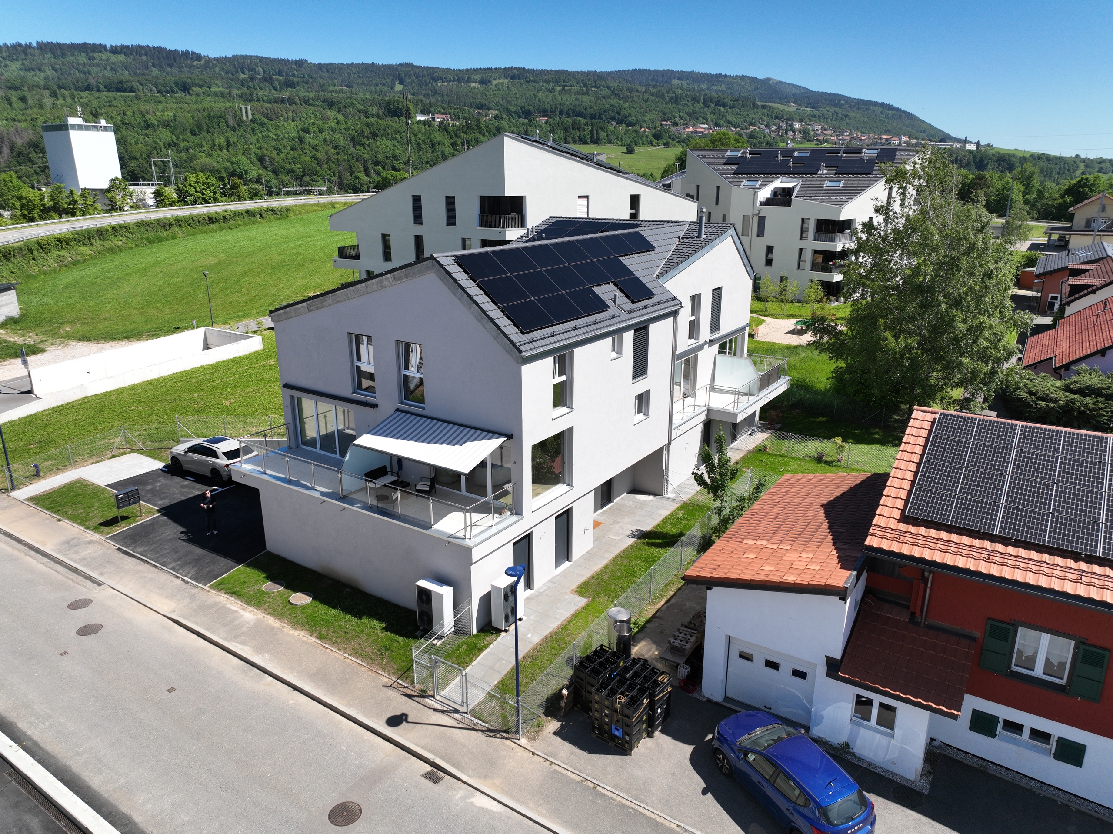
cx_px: 556
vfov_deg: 56.8
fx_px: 771
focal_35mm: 24
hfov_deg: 71.6
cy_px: 417
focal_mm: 12.29
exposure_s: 1/120
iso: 100
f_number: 2.8
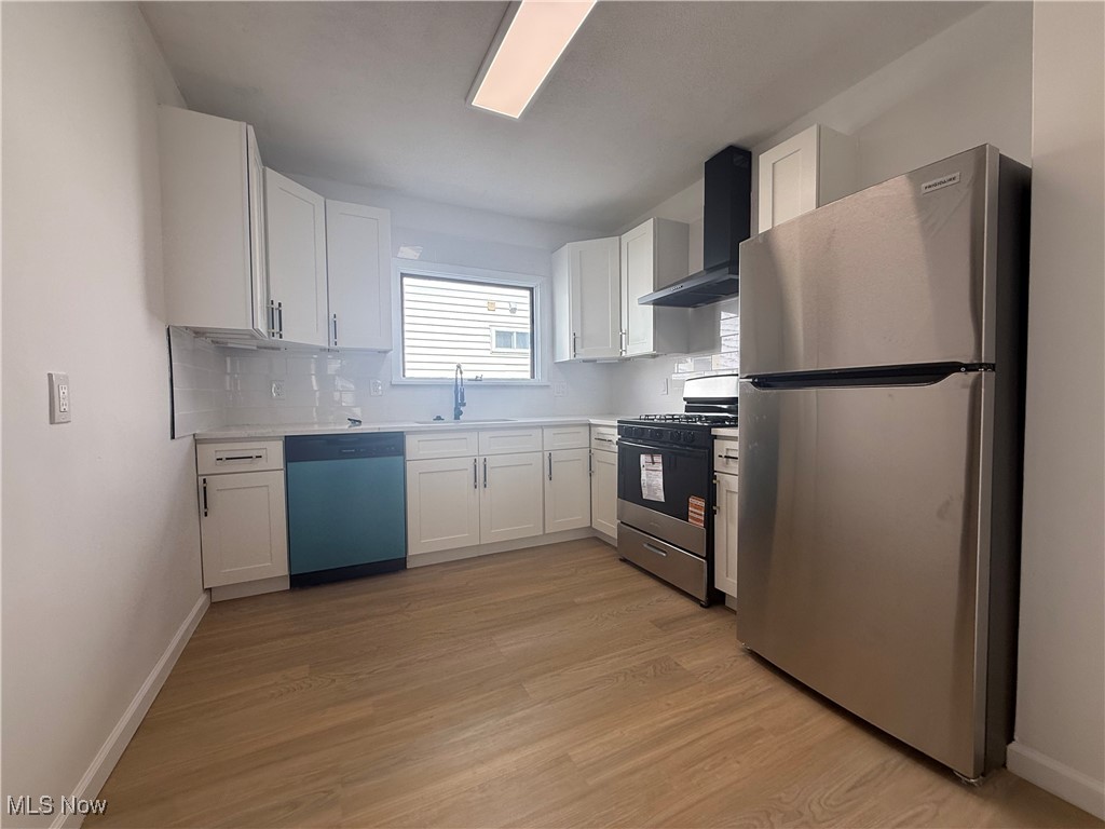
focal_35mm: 14
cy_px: 414
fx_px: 447
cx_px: 552
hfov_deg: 102.1
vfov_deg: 85.7
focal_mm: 2.22
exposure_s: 1/217
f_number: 2.2
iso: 64
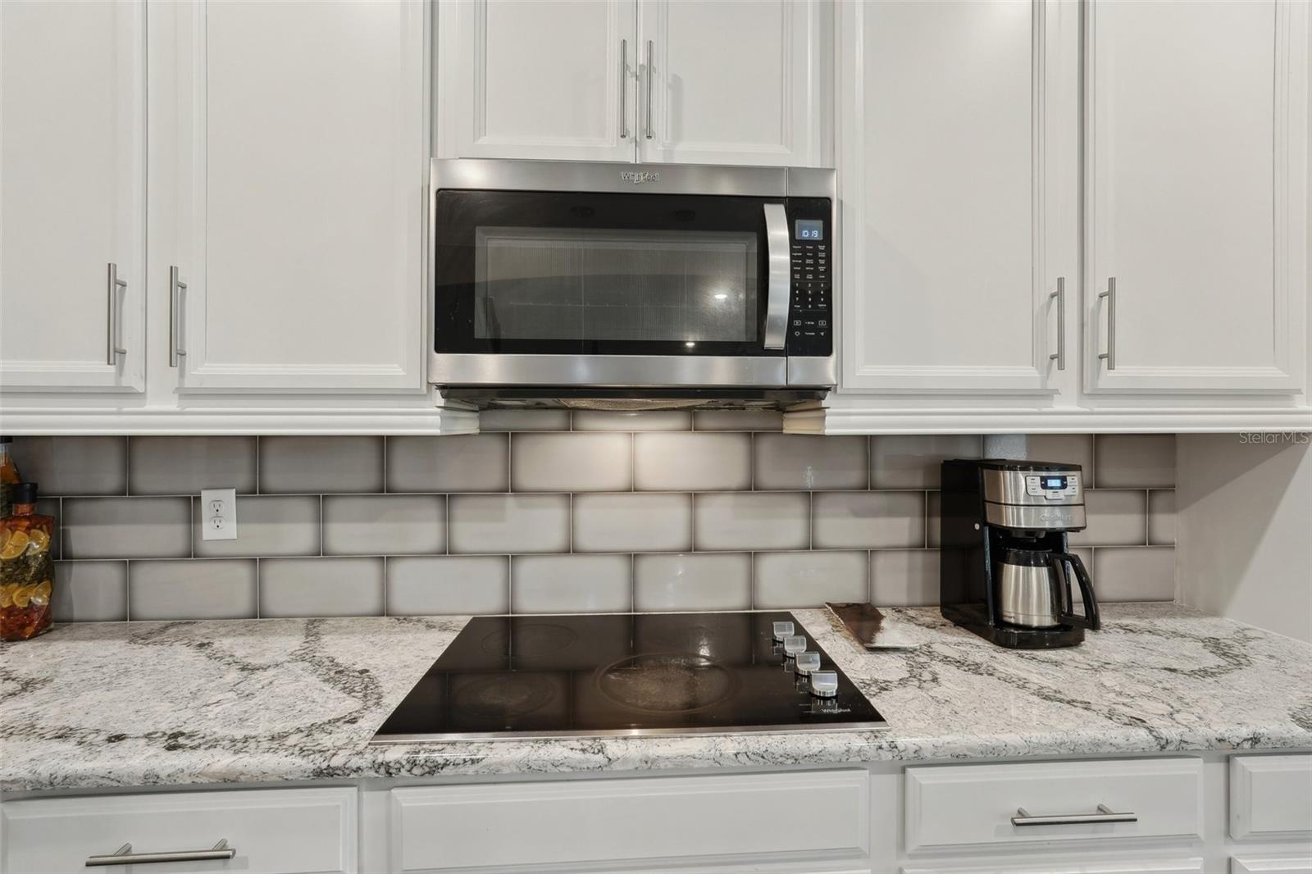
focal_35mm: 16
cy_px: 437
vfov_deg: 73.7
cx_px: 656
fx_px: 583
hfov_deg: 96.7
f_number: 8
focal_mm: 16
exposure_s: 1/6
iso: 400
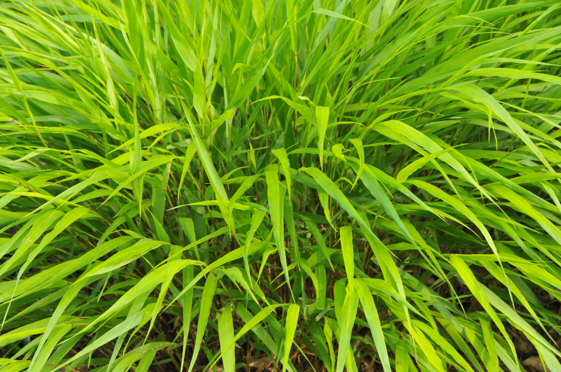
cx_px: 280
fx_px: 3152
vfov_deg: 6.8
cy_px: 186
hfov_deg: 10.2
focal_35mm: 202
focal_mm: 135
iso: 720
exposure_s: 1/30
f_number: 13
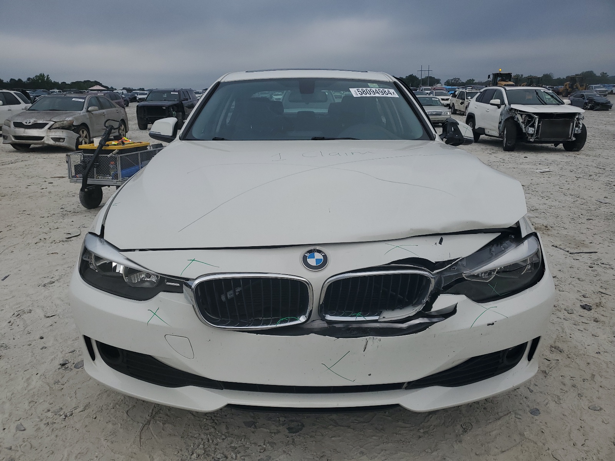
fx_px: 462
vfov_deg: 53.1
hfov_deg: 67.3
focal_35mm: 26
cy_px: 230
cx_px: 308
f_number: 1.5
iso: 50
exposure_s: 1/5000
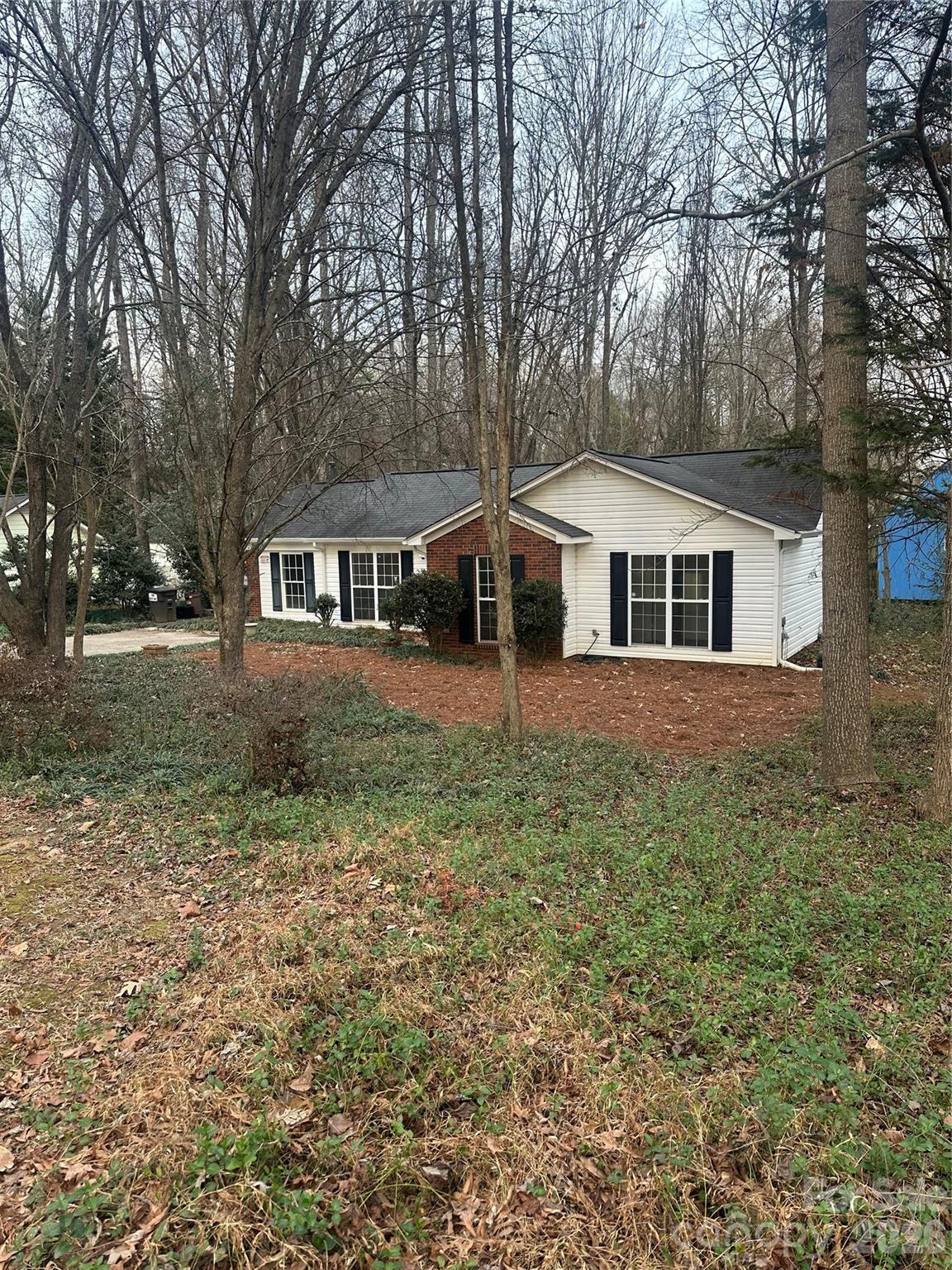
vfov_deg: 71.6
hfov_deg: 56.8
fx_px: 880
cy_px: 635
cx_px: 476
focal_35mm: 24
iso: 64
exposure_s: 1/167
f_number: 1.78
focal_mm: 6.86
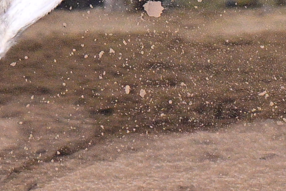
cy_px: -87
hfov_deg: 1.2
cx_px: 244
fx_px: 13971
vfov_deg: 0.8
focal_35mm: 1759
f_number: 4
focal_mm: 200
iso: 2000
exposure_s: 1/250
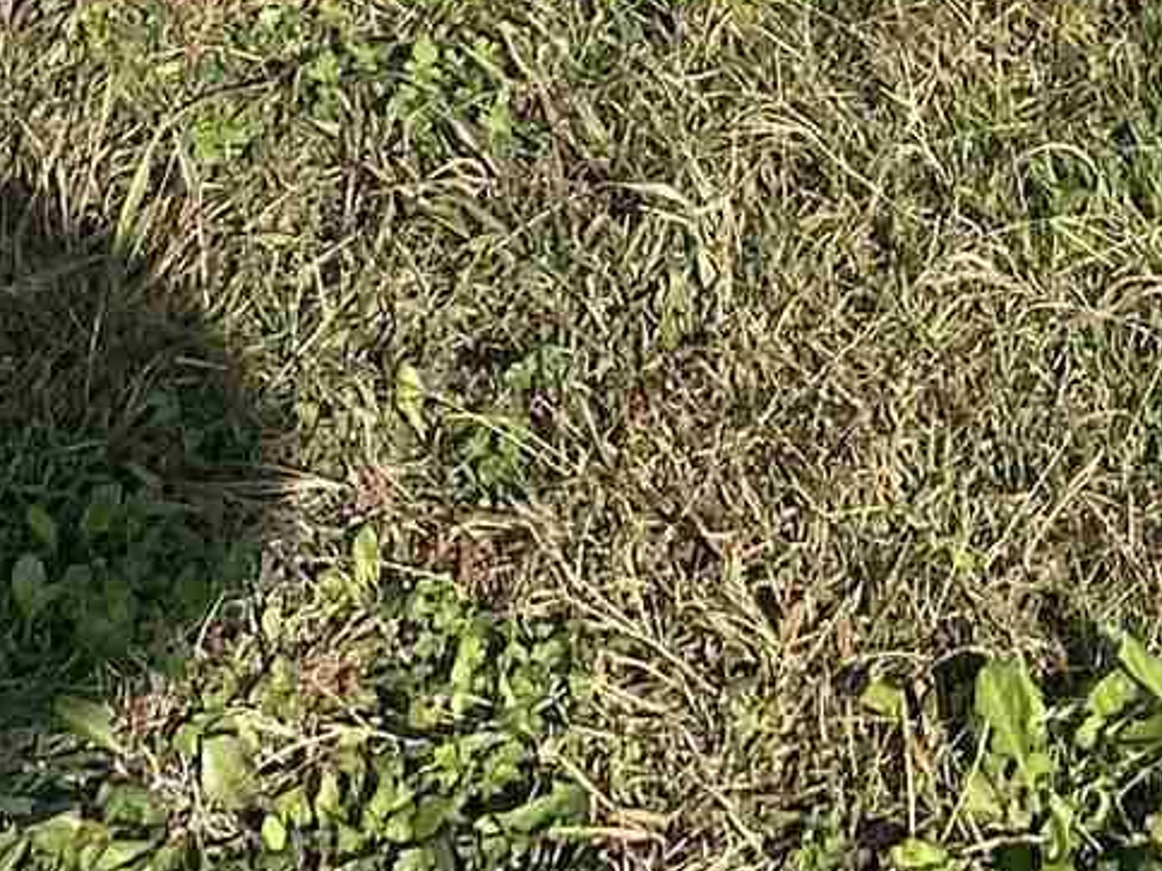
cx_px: 1222
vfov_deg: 7.9
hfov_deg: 11.8
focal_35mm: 165
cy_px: -1646
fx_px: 5539
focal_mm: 4.25
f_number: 1.8
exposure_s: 1/2967
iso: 32
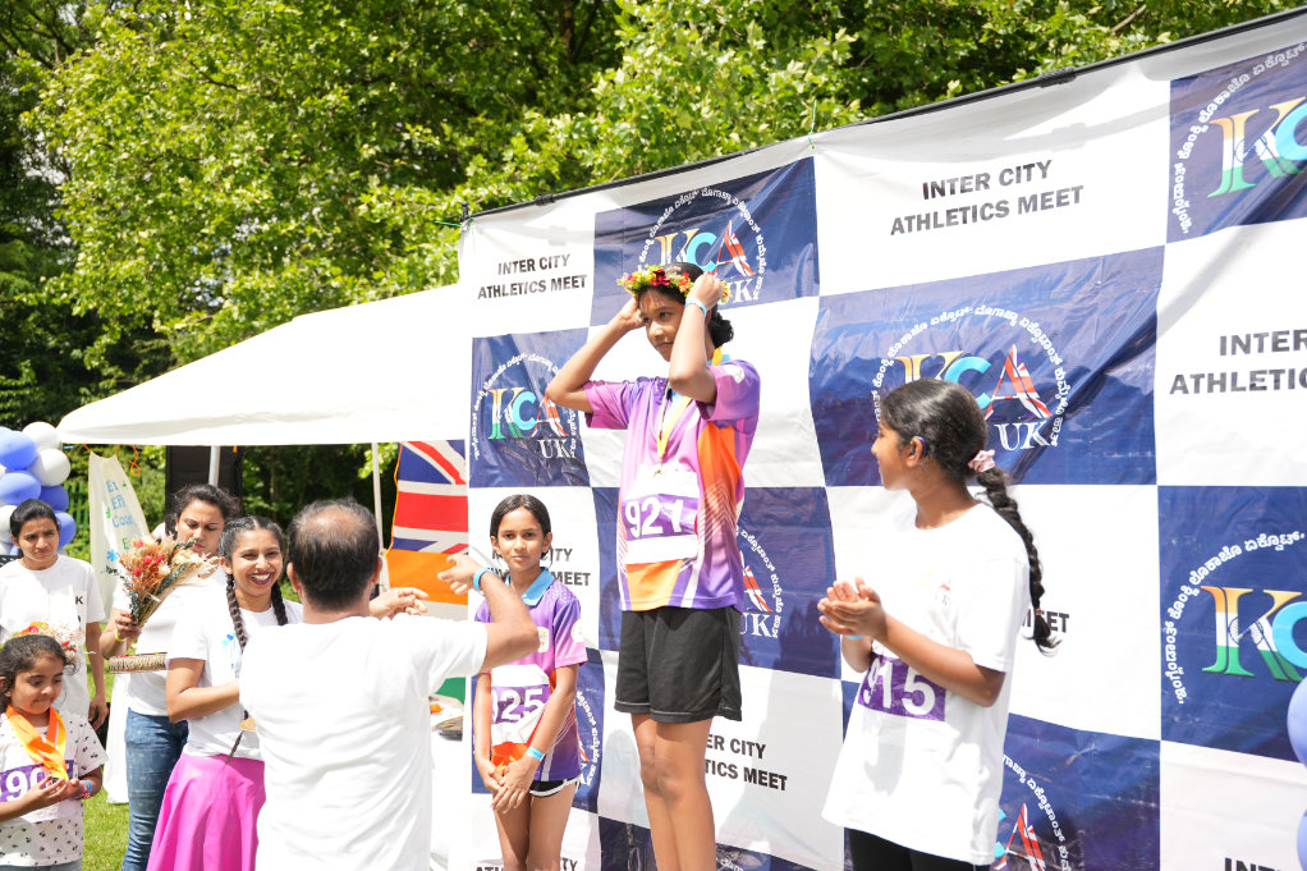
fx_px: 1089
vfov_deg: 43.6
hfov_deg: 61.9
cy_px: 436
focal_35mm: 30
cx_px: 654
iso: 250
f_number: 2.8
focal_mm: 30
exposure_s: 1/2000
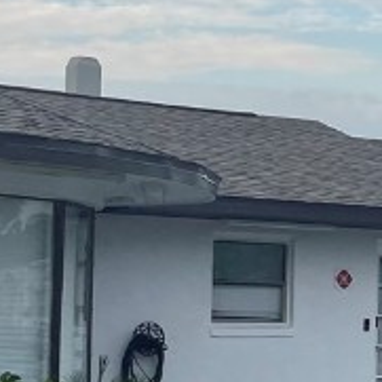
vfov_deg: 13.9
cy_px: 253
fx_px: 1561
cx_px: 686
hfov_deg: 12.7
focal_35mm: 125
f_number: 1.6
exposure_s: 1/592
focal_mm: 5.1
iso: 32
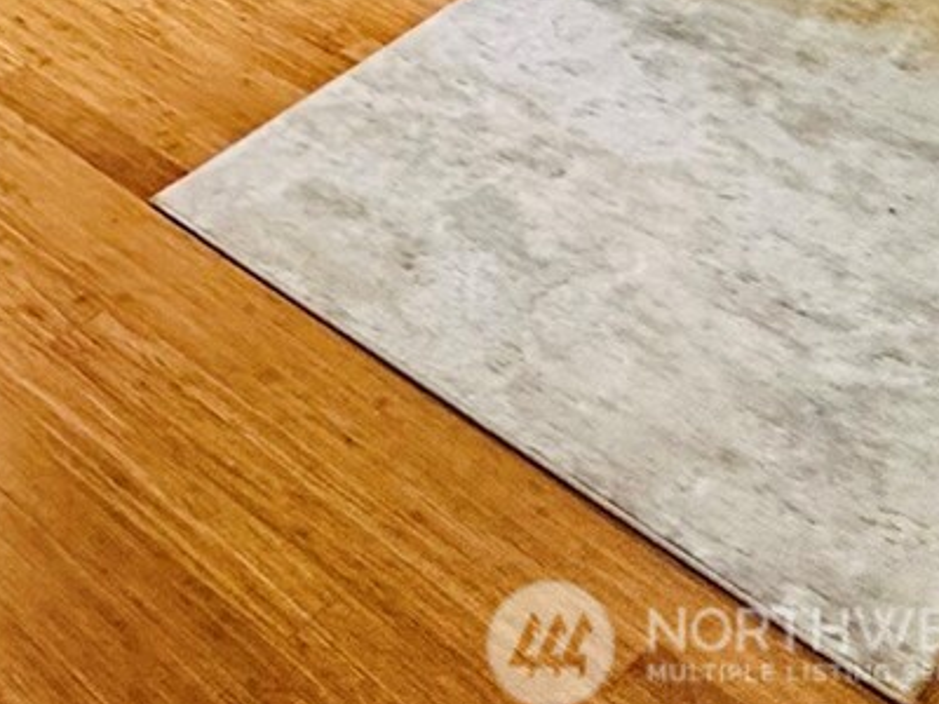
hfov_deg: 21.3
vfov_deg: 18.3
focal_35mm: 56
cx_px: -782
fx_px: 1519
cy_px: -669
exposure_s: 1/60
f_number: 2.2
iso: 320
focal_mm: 2.22
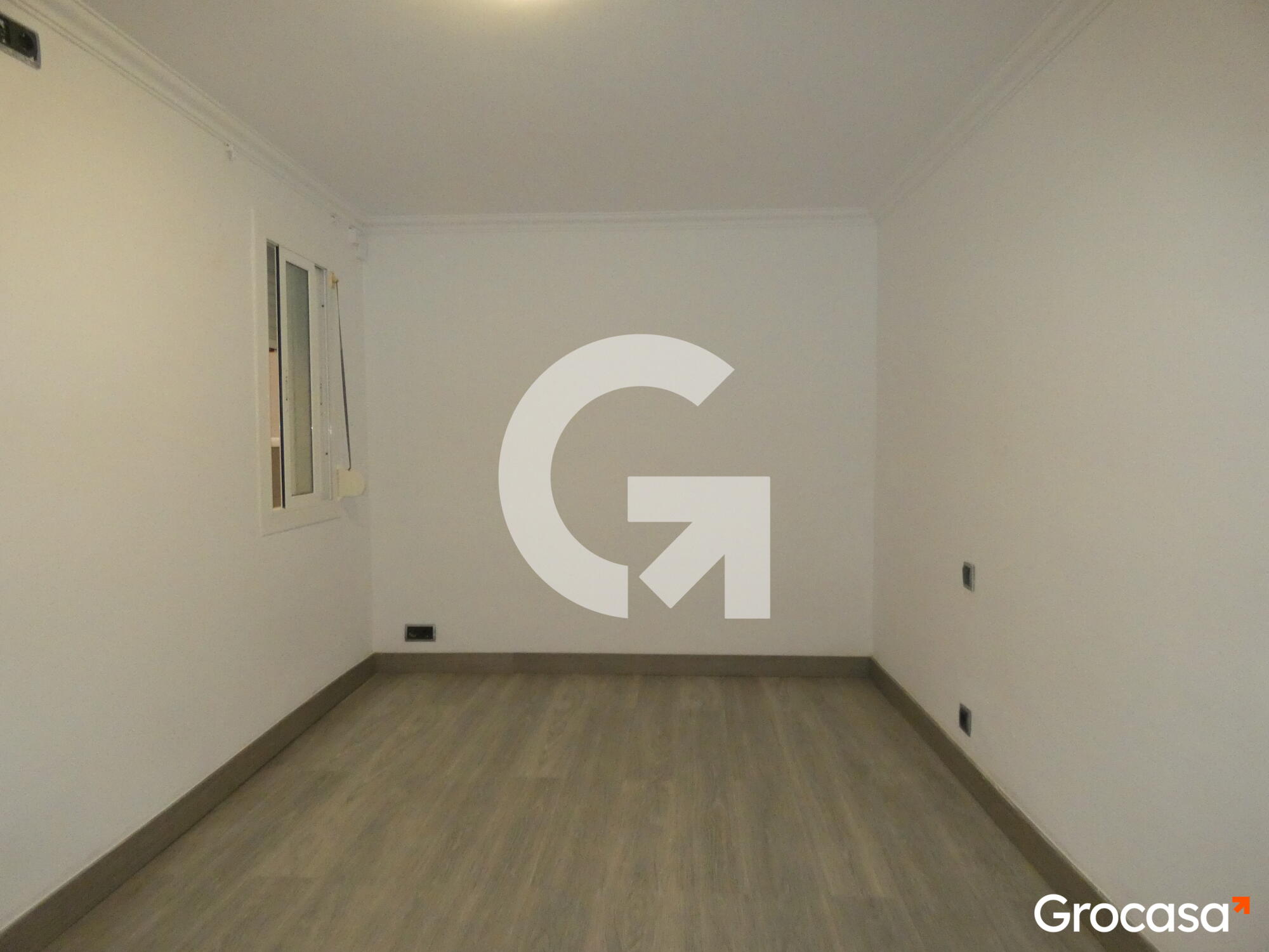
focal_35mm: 20
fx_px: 733
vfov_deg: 66.0
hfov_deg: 81.7
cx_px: 634
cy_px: 476
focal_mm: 3.6
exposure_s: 1/60
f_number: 2.8
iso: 800
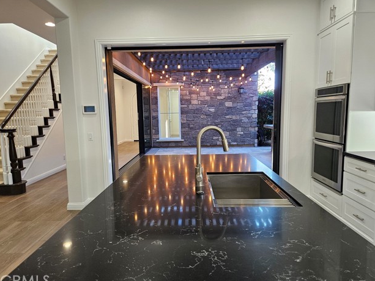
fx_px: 260
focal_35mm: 24
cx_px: 188
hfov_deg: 71.6
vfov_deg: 56.8
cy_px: 143
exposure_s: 1/120
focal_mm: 5.4
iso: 250
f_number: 1.8
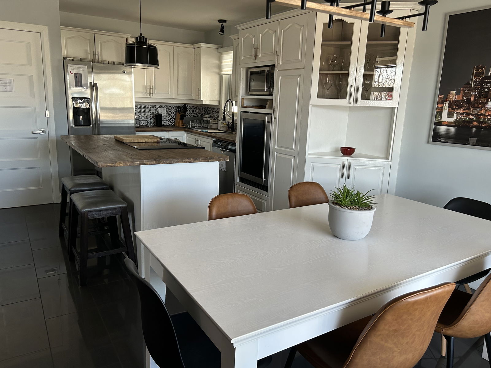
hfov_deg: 67.3
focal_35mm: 26
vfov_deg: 53.1
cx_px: 246
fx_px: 369
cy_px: 184
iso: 100
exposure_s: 1/121
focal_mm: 5.7
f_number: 1.5
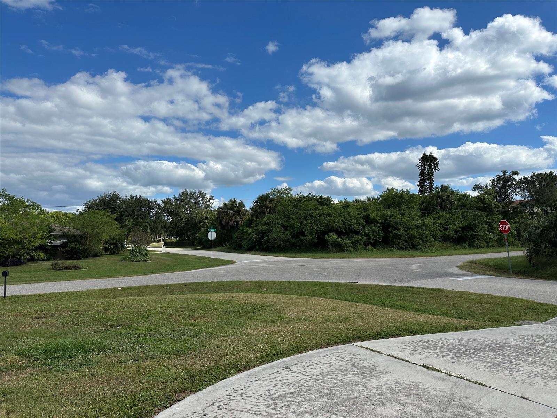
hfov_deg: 71.6
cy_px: 209
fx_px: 386
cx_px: 278
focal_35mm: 24
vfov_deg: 56.8
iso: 80
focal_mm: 6.86
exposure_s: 1/7576
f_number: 1.78
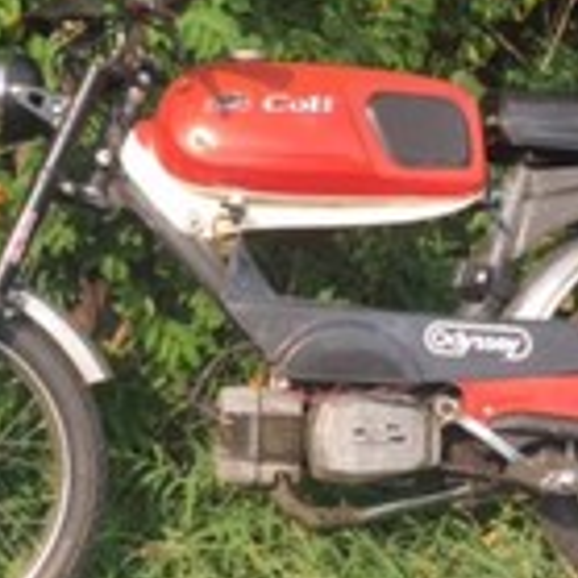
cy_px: 237
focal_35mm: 74
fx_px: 1398
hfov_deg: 23.1
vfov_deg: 23.3
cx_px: 150
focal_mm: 4.15
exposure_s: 1/408
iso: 32
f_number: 2.2
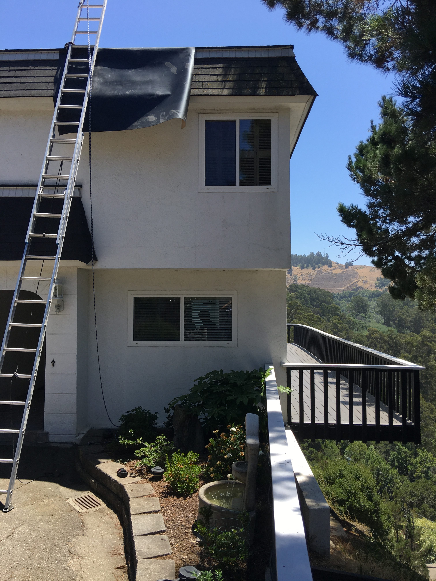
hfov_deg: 48.2
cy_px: 290
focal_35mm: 29
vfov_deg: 61.7
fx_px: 487
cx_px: 218
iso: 25
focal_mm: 4.15
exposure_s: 1/938
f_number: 2.2
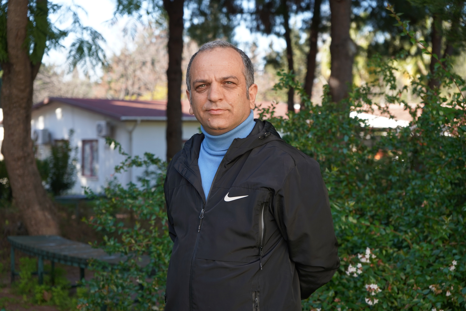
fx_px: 906
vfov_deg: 19.5
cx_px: 233
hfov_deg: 28.8
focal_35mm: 70
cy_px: 156
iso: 250
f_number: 5.6
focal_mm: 70
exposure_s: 1/160
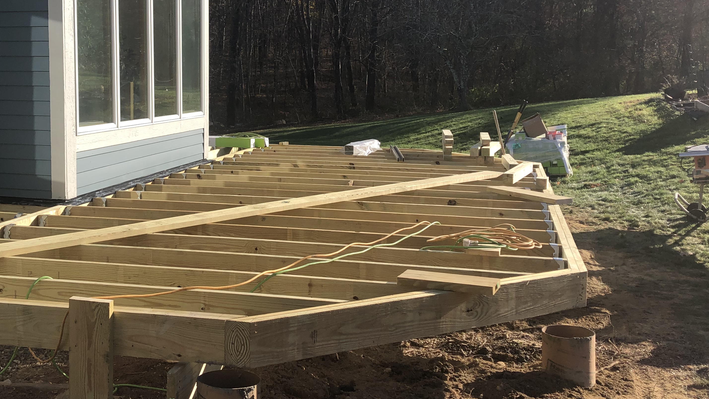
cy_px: 143
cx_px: 246
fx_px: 808
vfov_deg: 27.6
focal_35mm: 43
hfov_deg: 46.7
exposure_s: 1/1116
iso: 20
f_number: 1.8
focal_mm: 3.99
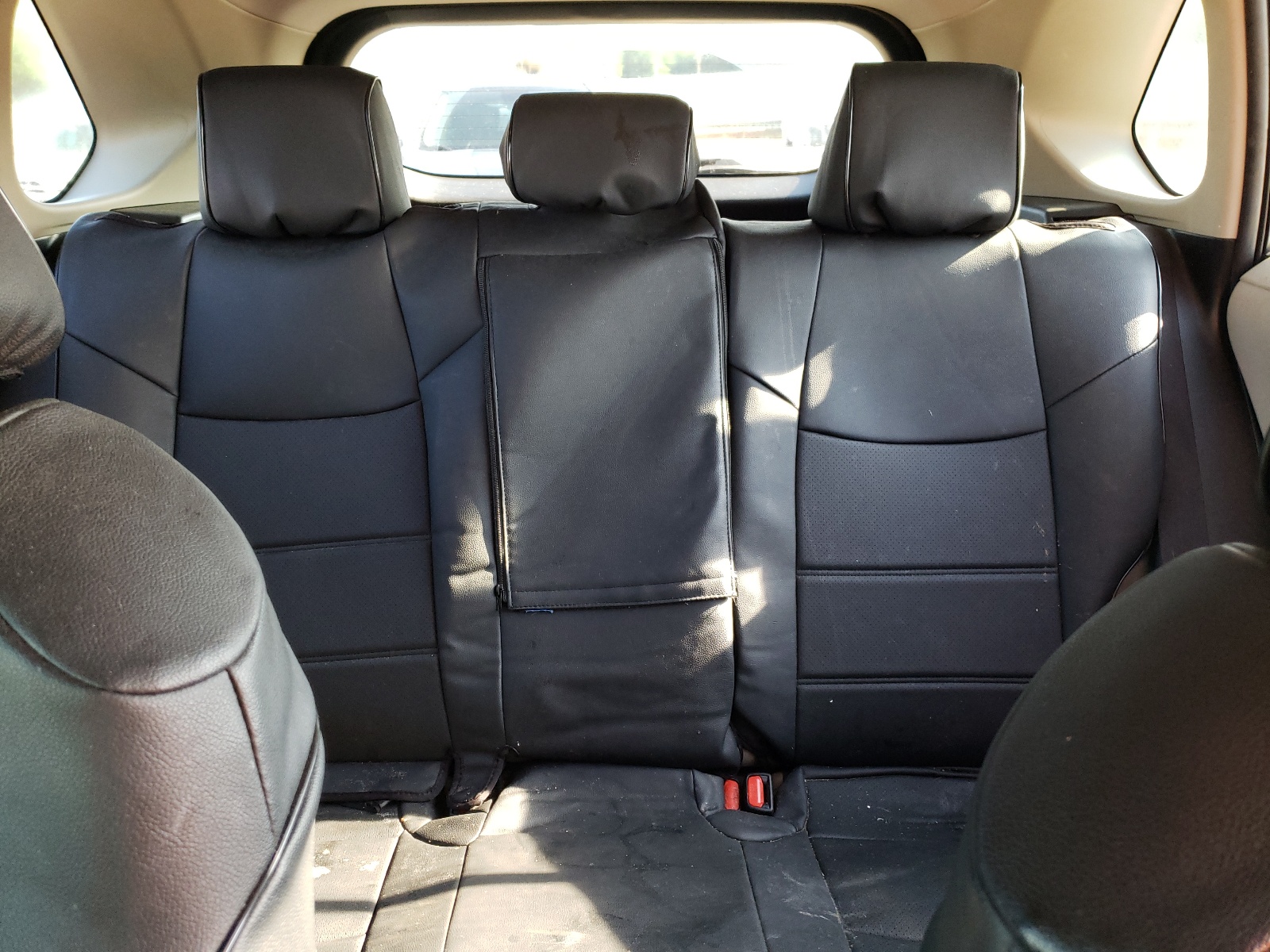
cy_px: 476
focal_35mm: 26
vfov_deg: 53.1
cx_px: 635
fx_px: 954
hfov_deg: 67.3
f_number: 1.5
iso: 137
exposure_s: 1/60.2
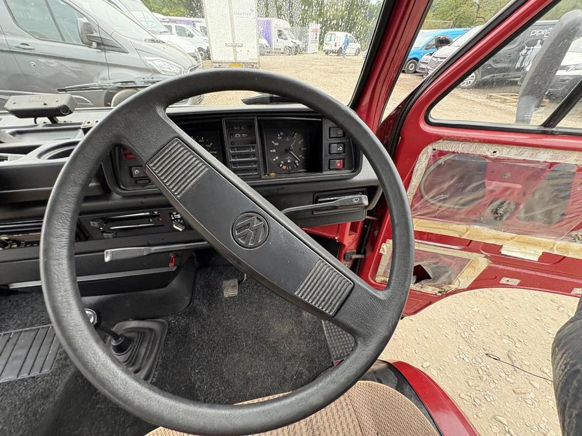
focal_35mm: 14
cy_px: 218
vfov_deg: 85.7
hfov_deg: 102.1
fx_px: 235
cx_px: 291
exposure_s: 1/99
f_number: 2.2
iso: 200
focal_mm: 2.22
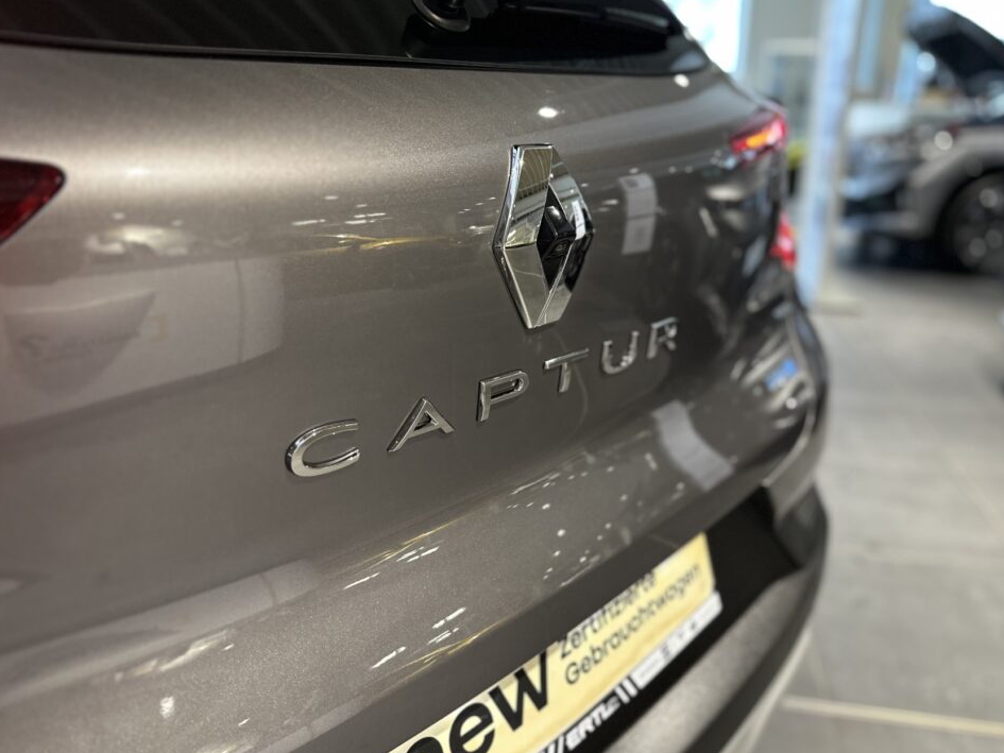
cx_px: 516
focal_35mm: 26
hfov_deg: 67.3
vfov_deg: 53.1
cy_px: 384
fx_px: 754
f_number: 1.78
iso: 320
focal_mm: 6.86
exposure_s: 1/48
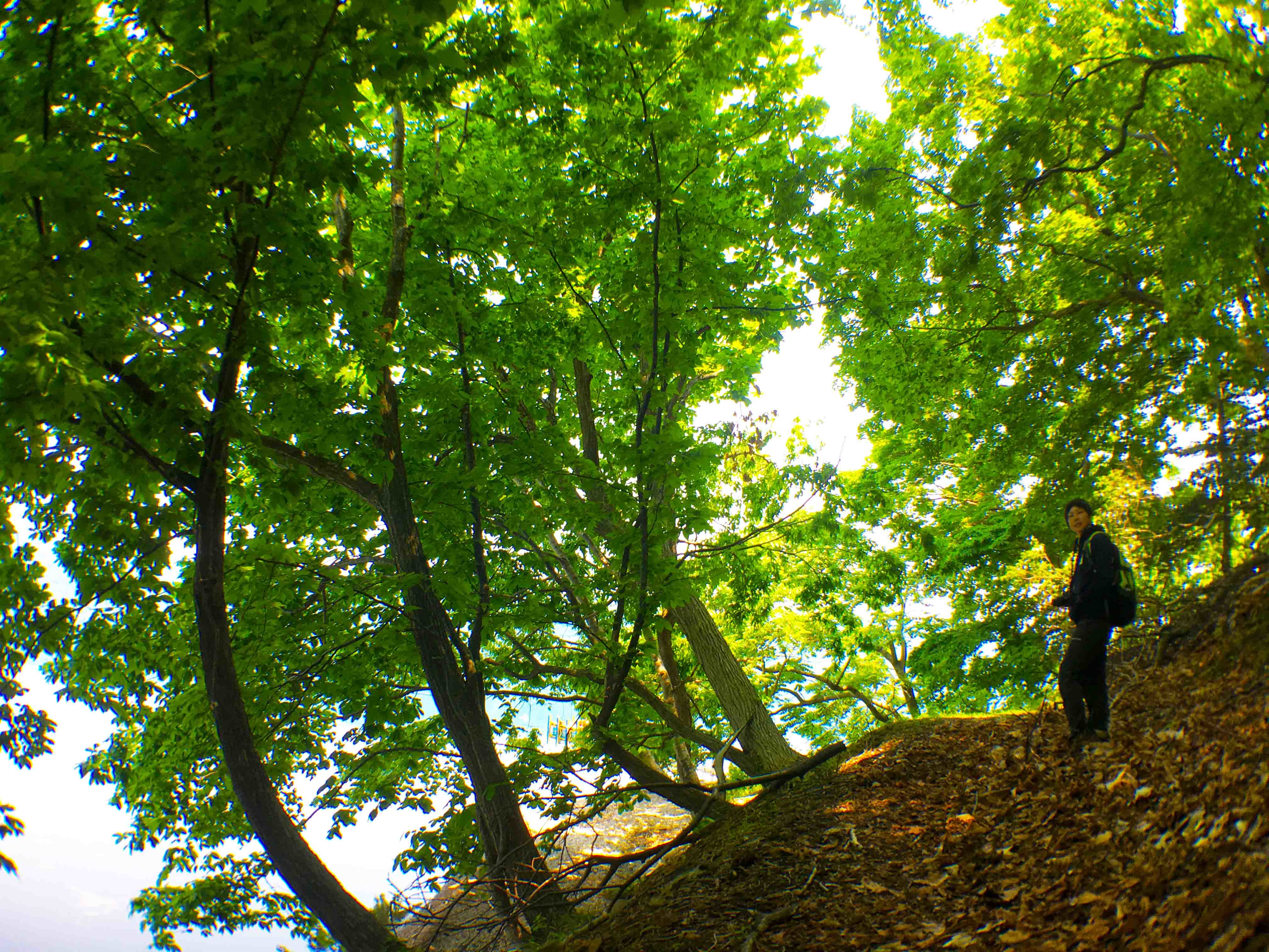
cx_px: 634
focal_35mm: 29
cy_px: 476
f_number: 2.2
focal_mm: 4.2
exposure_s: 1/120
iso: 25
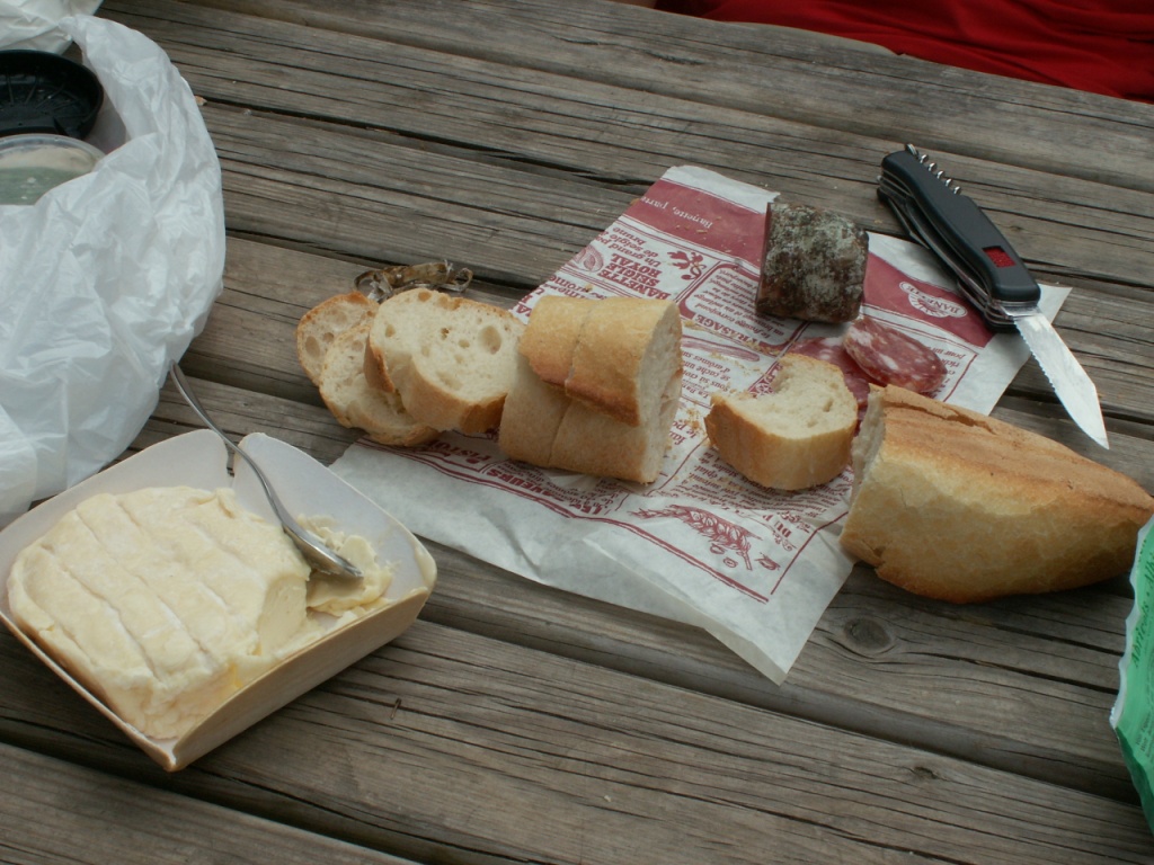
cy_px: 432
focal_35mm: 59
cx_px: 577
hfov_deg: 32.7
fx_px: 1967
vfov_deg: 24.8
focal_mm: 9.8
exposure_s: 1/125
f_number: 7.1
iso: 50
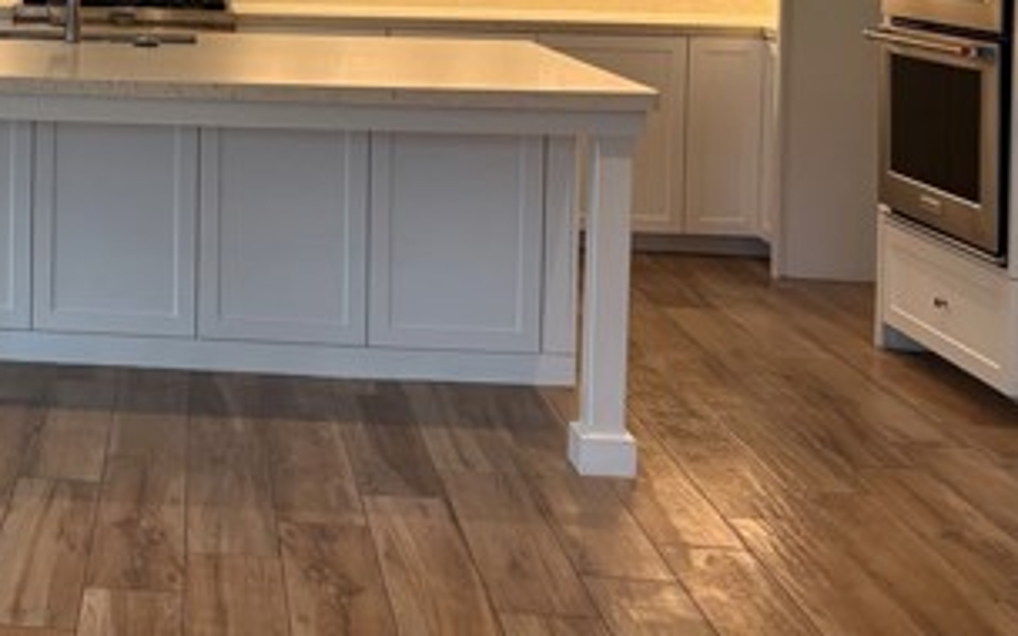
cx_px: 30
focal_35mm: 58
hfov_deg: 32.6
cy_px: -60
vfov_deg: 21.3
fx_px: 1609
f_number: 1.6
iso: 100
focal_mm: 5.96
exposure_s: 1/120
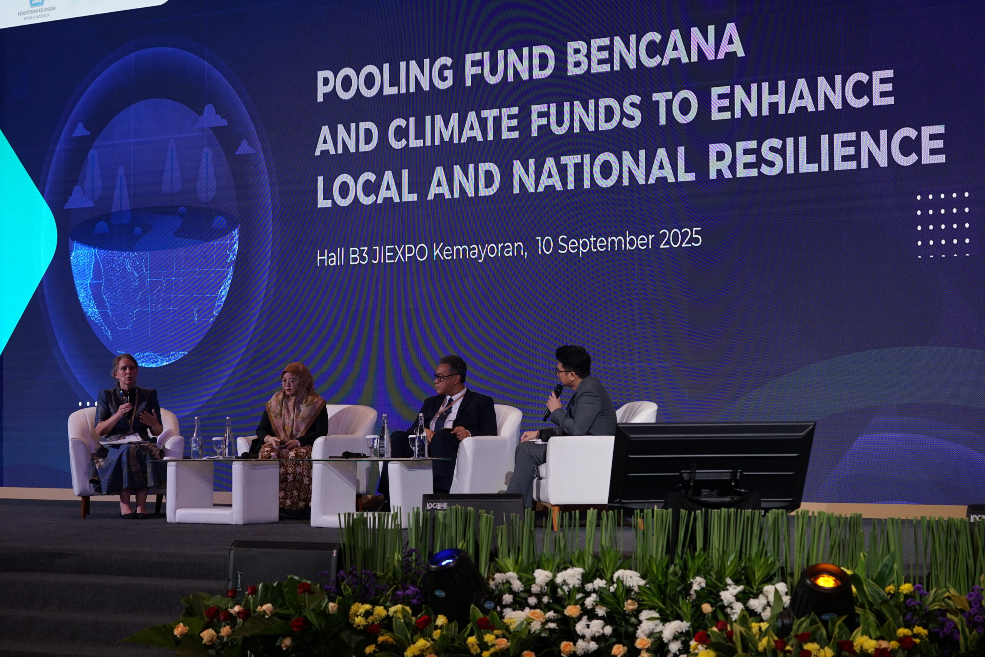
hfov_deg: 28.8
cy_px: 328
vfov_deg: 19.5
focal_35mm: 70
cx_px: 492
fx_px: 1915
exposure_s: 1/160
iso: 640
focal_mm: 70
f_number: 4
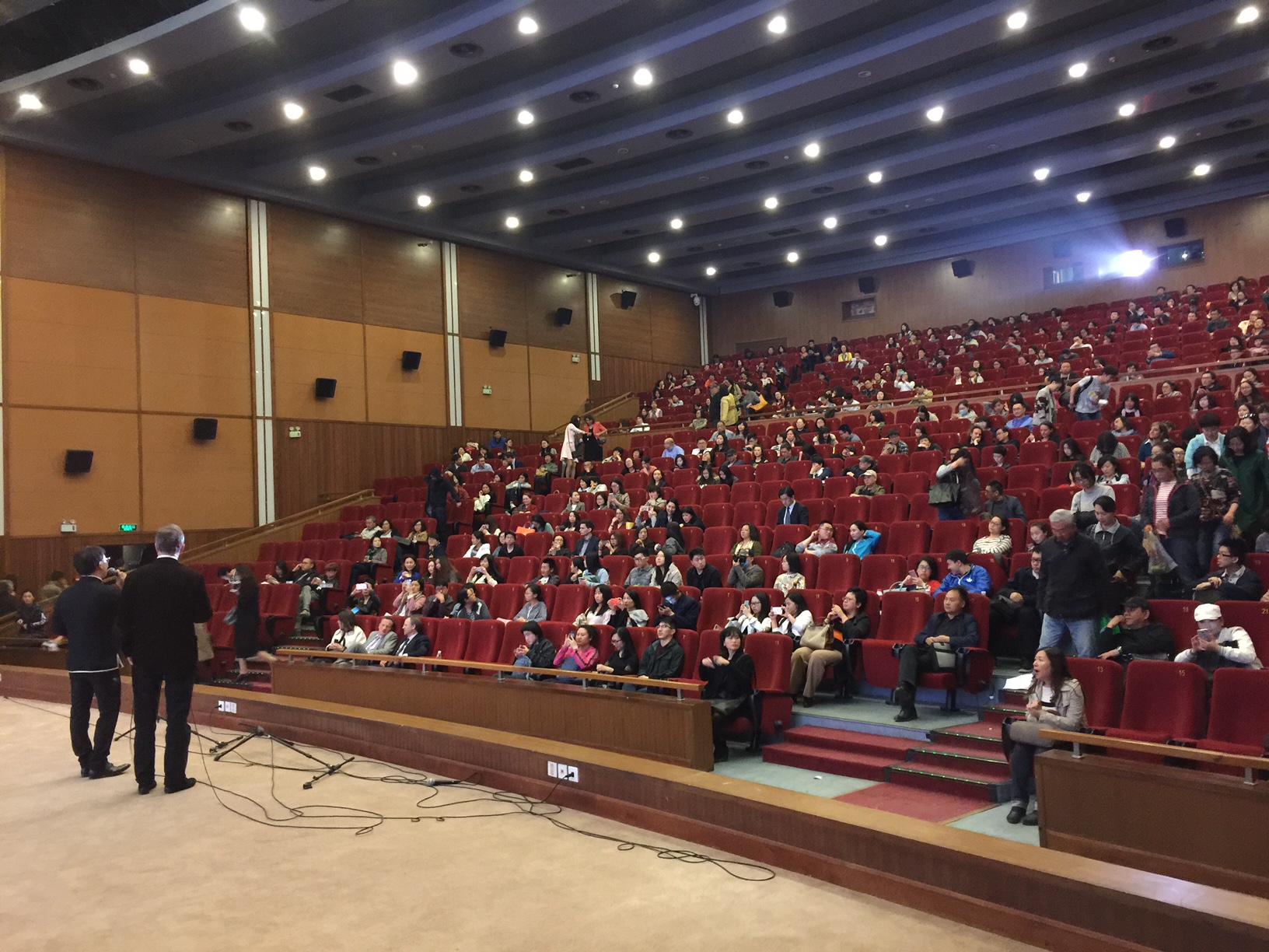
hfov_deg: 61.7
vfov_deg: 48.2
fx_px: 1063
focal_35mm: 29
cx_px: 634
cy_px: 476
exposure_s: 1/4
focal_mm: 4.15
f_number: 2.2
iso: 125
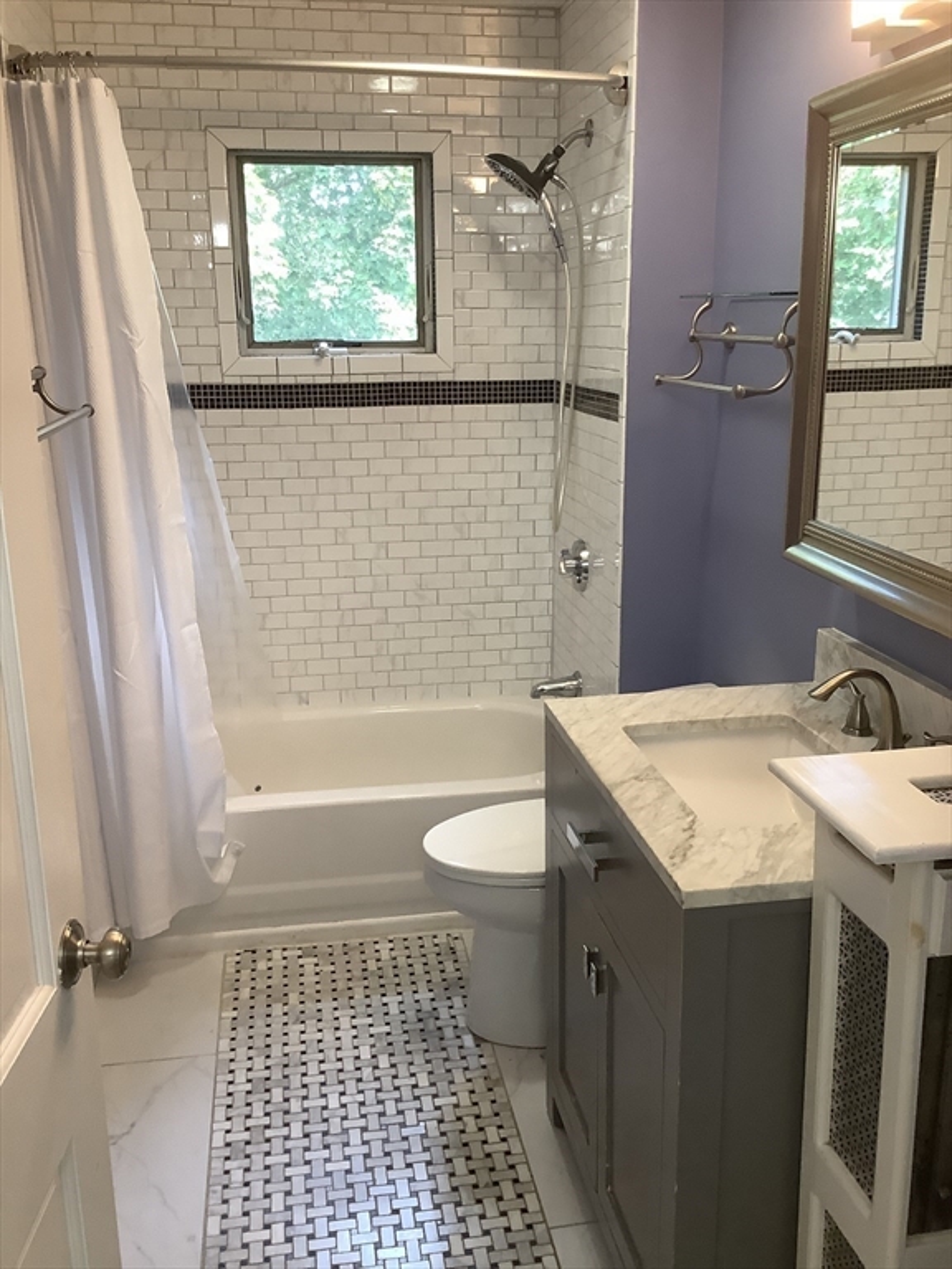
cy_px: 634
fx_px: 1137
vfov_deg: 58.4
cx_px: 476
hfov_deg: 45.4
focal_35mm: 31
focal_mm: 3.3
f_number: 2.4
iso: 160
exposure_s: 1/60
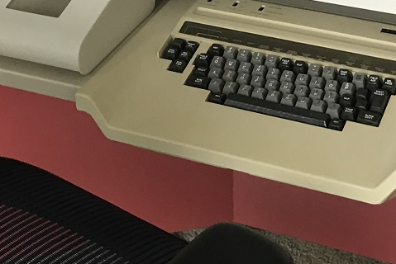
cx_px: 213
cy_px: -40
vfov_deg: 13.6
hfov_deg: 20.8
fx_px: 1079
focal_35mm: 98
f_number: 1.8
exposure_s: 1/30
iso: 32
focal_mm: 3.99
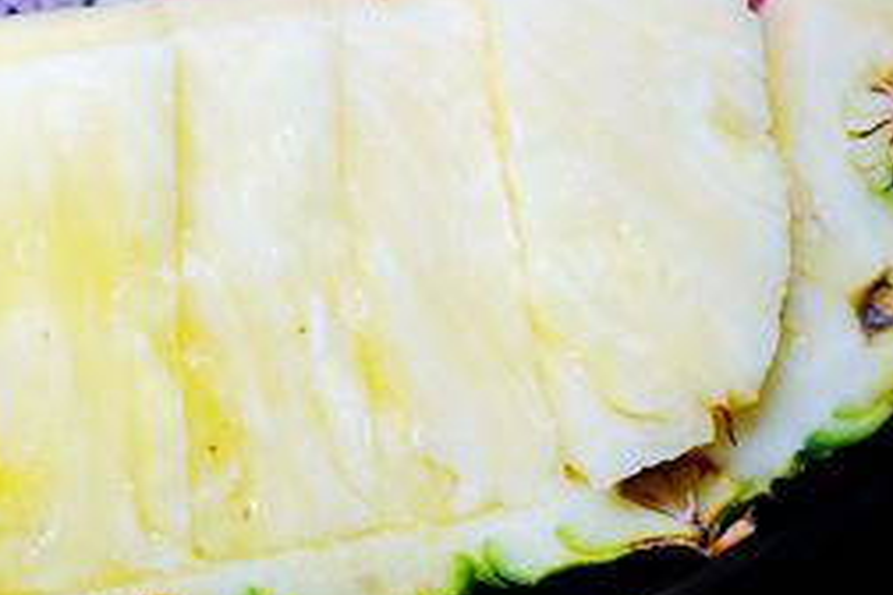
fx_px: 1538
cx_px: -18
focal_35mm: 62
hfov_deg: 30.0
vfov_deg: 21.7
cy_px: 136
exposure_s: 1/80
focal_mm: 8.8
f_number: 4
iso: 125
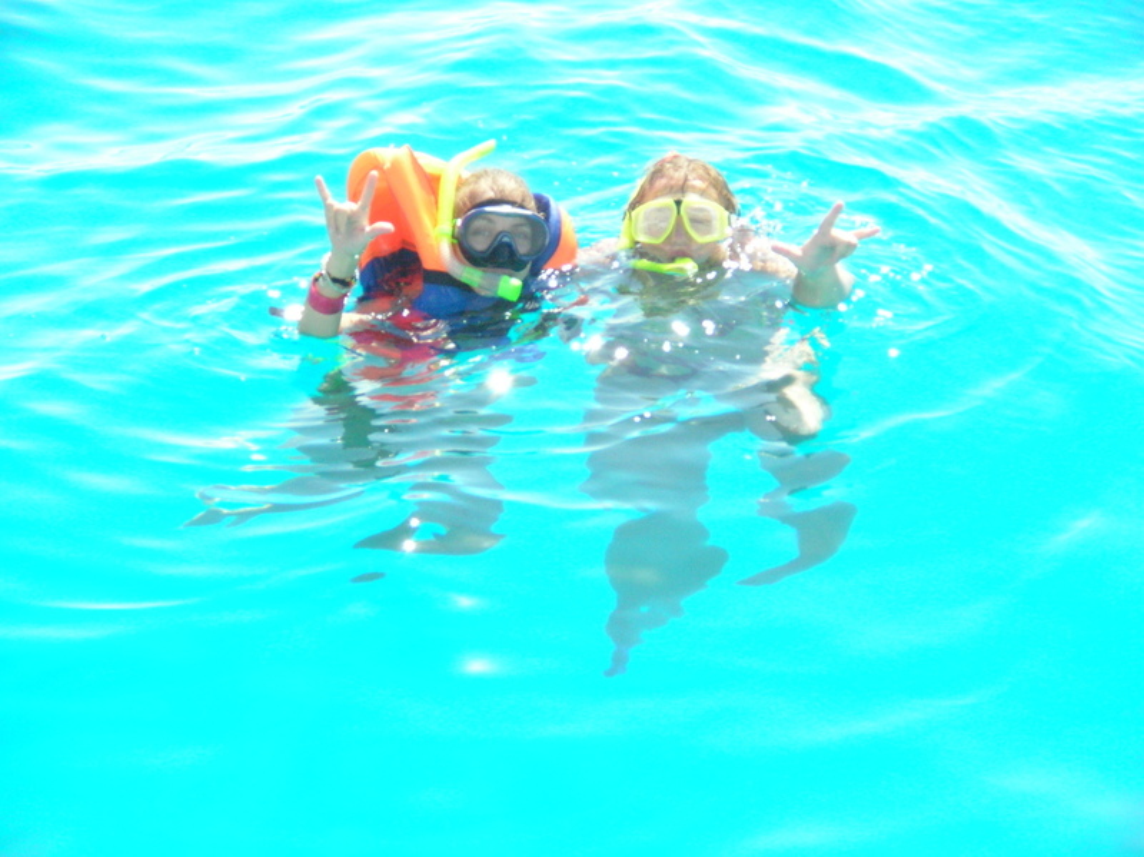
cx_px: 572
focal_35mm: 165
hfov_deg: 12.0
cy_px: 428
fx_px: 5450
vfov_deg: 9.0
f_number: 3.8
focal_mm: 27.3
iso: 200
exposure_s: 1/1000
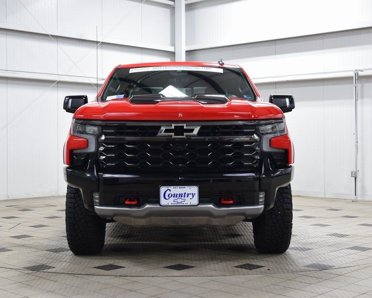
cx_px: 180
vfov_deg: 26.2
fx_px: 639
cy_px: 149
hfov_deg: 32.5
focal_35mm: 58
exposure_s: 1/15
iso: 640
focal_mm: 34
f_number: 6.3
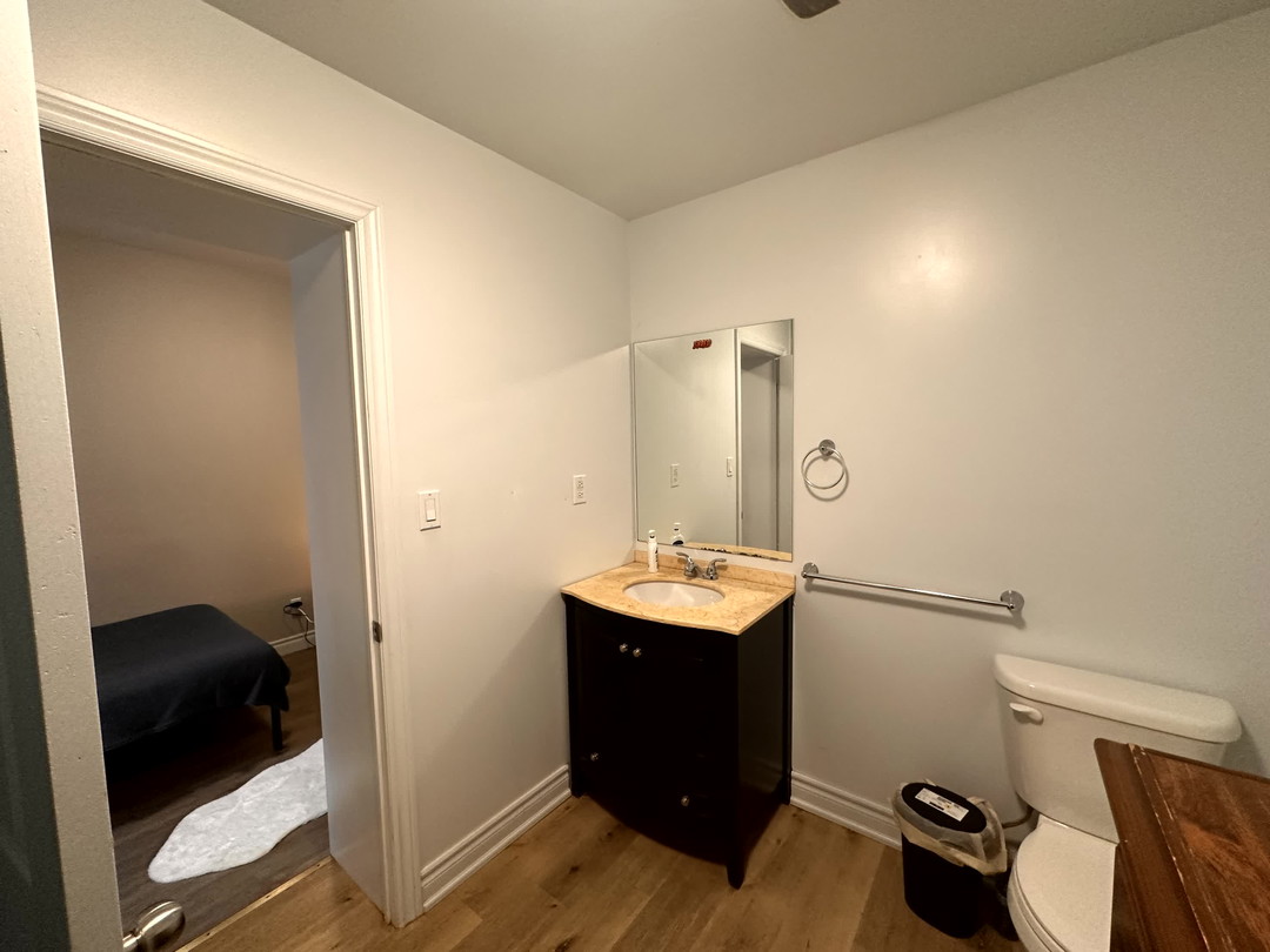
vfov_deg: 85.7
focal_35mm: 14
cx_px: 635
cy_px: 476
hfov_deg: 102.1
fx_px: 514
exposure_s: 1/60
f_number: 2.2
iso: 250
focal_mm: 2.22
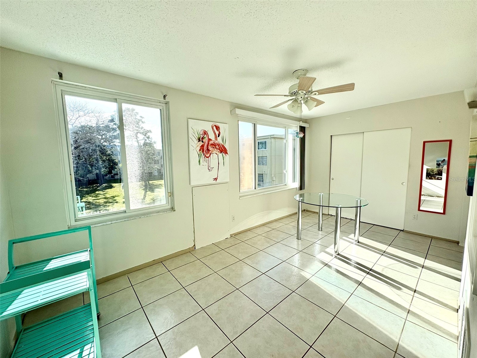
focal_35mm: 14
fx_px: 193
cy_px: 179
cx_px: 238
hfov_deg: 102.1
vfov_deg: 85.7
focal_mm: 2.22
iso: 50
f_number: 2.2
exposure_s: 1/1063
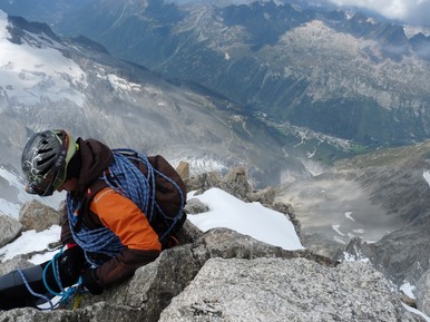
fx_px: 348
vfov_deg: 49.7
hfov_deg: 63.5
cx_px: 215
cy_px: 162
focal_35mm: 28
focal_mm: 4.8
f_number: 6.3
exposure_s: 1/400
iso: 100
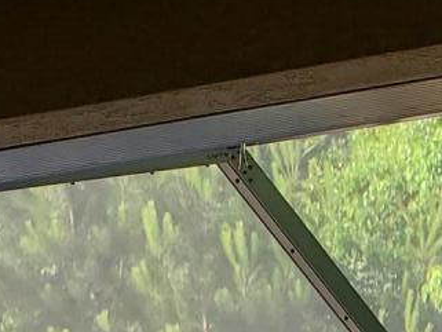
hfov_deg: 11.9
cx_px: 545
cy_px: 860
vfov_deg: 8.3
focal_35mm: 162
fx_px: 2069
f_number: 2.4
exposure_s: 1/169
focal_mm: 4.3
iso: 50
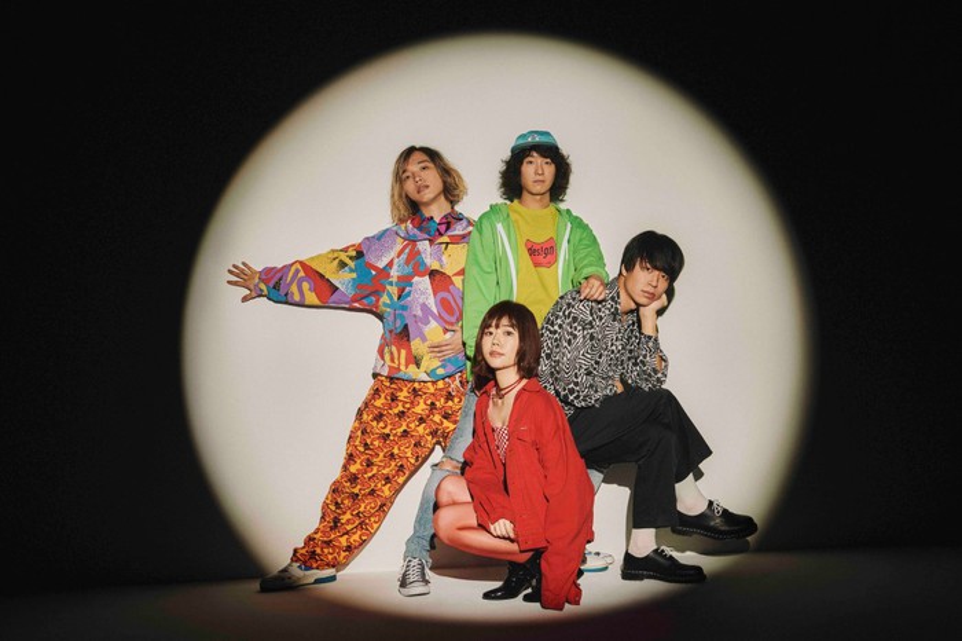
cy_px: 320
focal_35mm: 42
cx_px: 481
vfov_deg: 31.9
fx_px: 1122
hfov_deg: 46.4
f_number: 8
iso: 200
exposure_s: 1/200
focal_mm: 42
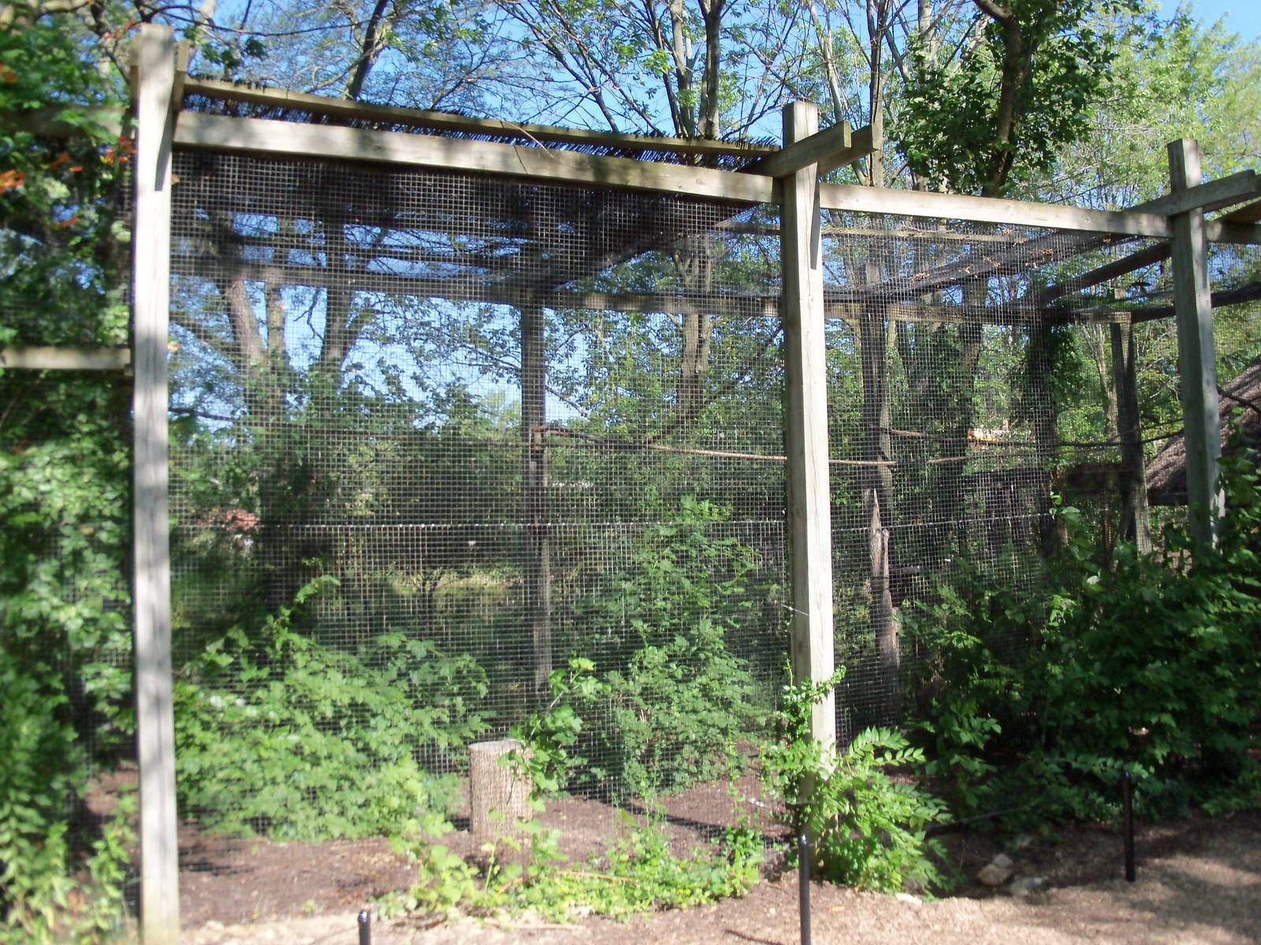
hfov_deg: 52.6
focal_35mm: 35
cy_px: 472
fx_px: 1275
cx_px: 630
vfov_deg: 40.7
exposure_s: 1/320
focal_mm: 6.3
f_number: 3
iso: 80
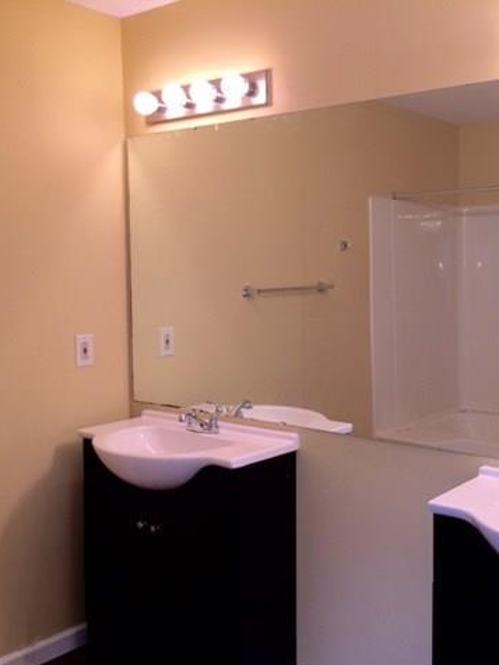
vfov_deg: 47.9
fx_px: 750
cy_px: 334
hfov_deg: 36.6
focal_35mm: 39
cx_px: 309
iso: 32
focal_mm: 4.15
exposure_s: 1/35
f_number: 2.2
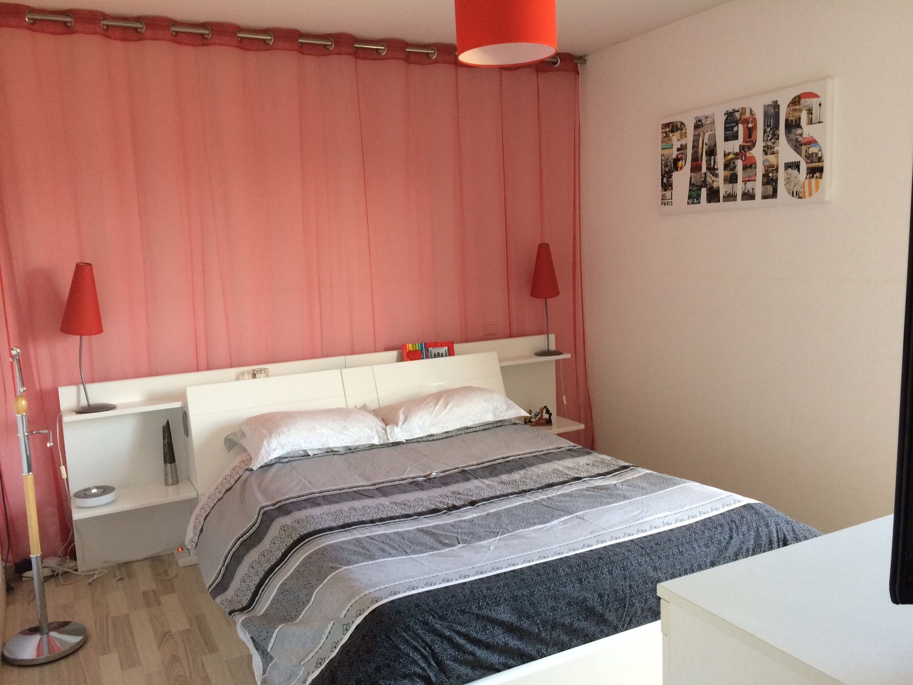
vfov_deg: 48.2
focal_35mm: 29
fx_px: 765
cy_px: 342
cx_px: 456
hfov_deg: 61.7
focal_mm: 4.15
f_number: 2.2
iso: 125
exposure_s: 1/33
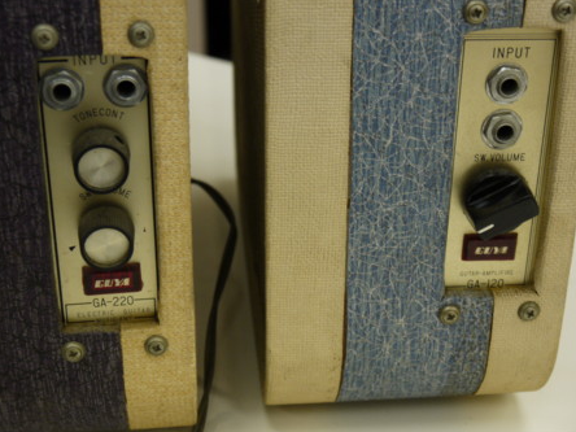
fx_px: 1115
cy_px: 217
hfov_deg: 29.0
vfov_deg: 21.9
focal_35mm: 67
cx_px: 288
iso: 640
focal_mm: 33
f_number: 5.2
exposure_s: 1/60
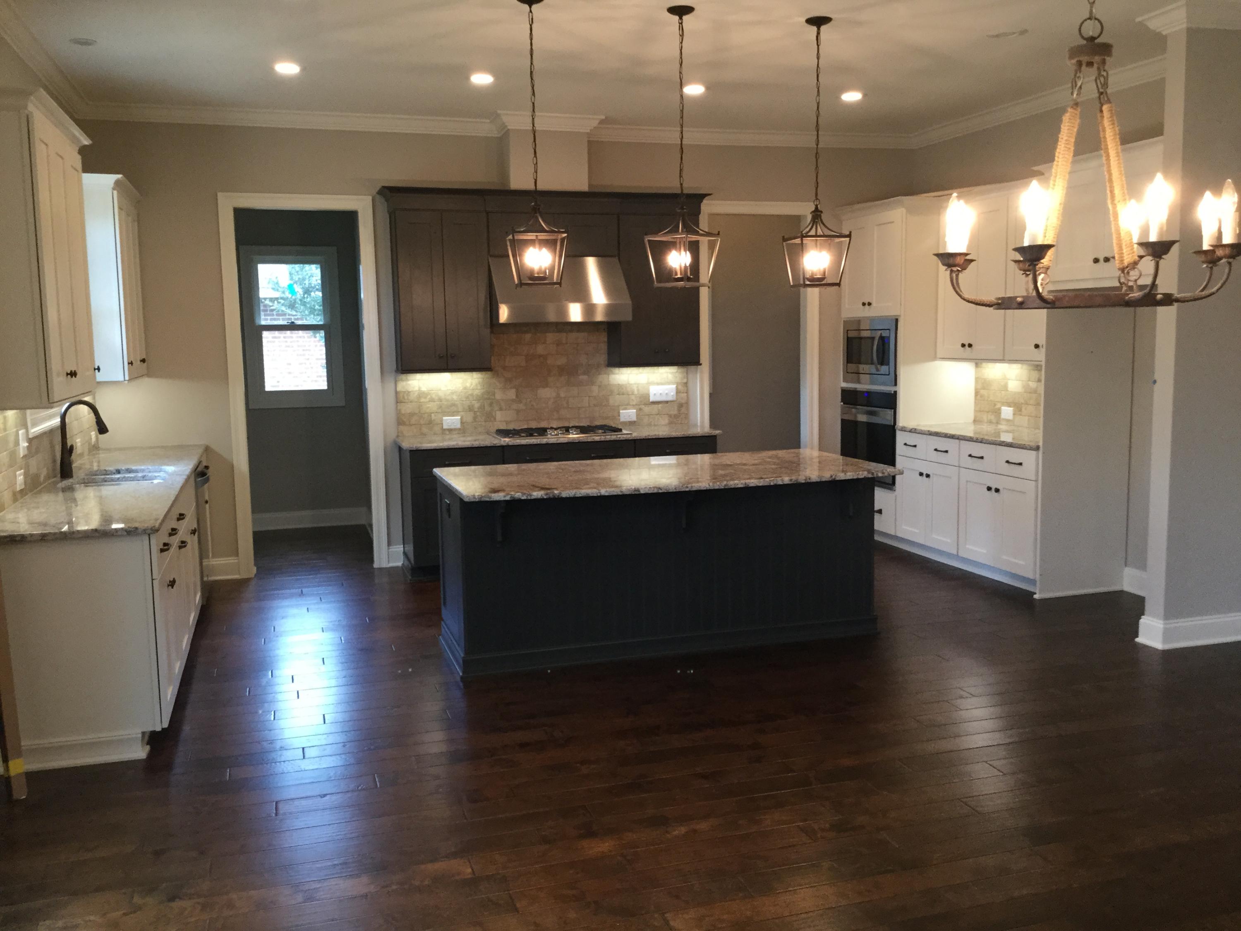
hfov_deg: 58.4
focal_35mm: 31
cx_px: 620
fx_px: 1111
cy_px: 466
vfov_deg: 45.4
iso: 100
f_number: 2.4
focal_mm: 3.3
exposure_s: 1/30
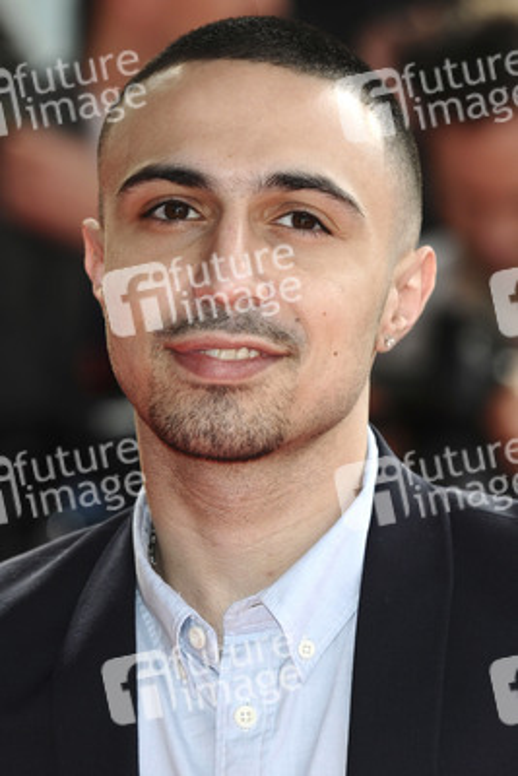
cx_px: 259
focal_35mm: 232
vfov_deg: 8.9
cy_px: 388
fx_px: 5013
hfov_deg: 5.9
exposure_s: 1/250
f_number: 4.5
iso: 200
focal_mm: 155
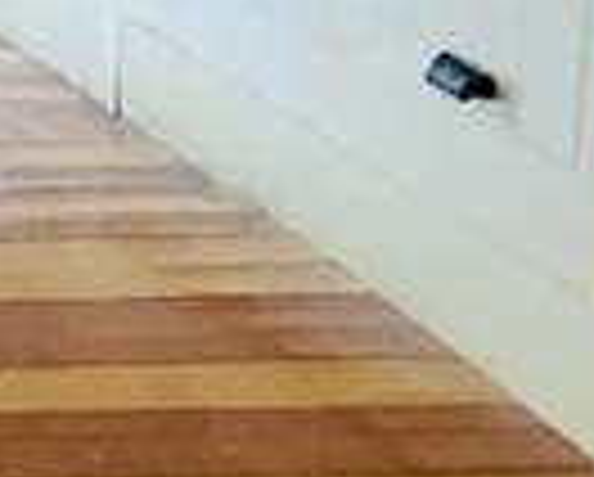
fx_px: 3468
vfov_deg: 7.7
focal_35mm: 197
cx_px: -1454
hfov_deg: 7.8
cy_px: -261
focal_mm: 4.25
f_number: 1.8
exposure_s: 1/60
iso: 320
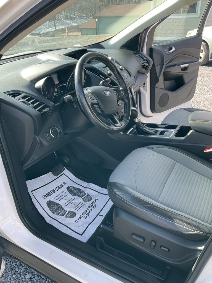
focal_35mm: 29
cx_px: 106
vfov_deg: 61.7
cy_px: 142
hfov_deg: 48.2
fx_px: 237
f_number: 1.8
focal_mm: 3
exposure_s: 1/135
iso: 16
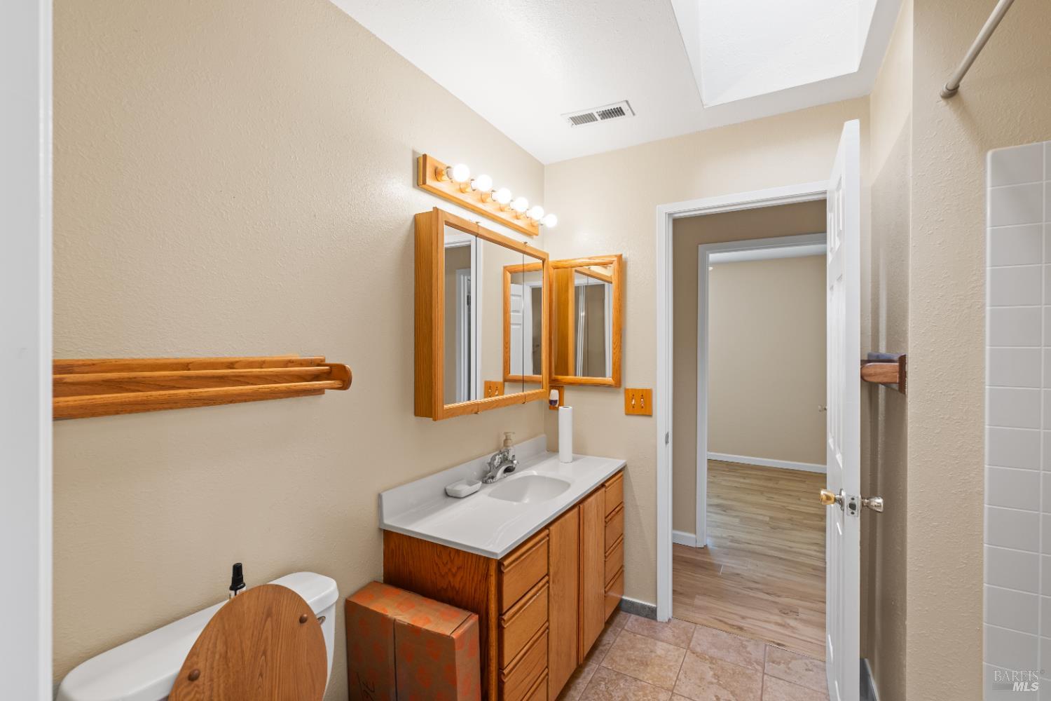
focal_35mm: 15
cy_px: 350
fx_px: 438
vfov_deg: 77.3
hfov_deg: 100.4
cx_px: 526
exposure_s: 1/10
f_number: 5.6
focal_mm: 10
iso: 160
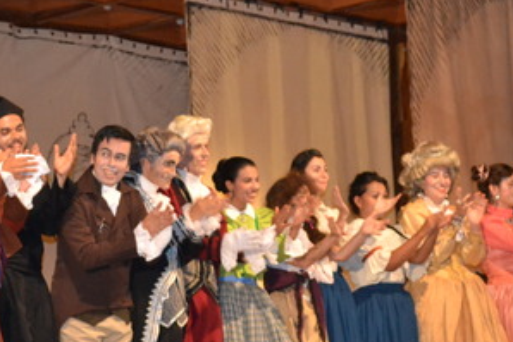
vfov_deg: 9.3
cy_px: 198
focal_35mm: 148
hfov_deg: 13.9
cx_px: 300
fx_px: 2110
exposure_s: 1/60
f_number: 5.3
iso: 3200
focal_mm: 46
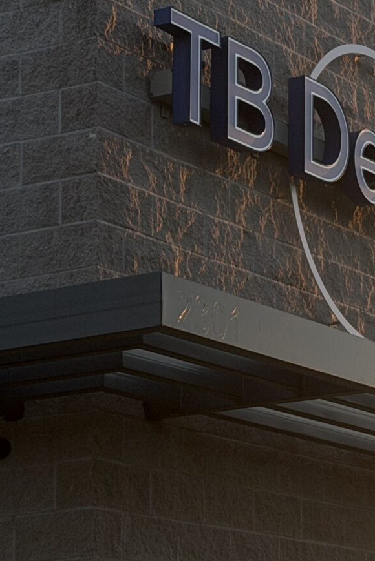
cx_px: 524
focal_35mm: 147
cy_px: 245
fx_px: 2295
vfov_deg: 14.0
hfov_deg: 9.1
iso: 64
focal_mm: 6.76
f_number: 1.78
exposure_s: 1/1715
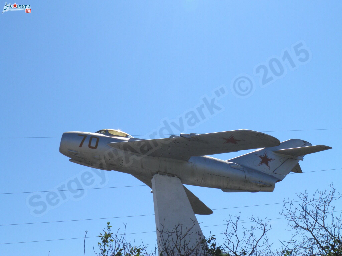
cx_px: 171
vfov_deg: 29.7
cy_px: 128
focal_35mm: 49
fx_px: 484
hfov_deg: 38.9
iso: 50
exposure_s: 1/500
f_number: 5.5
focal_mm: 8.9
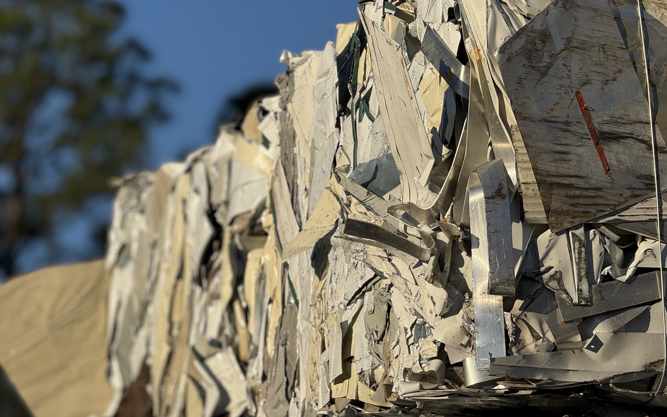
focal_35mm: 128
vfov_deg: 10.2
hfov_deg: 16.3
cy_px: 234
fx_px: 2327
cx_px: 332
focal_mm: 15.66
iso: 50
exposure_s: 1/2525
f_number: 2.8
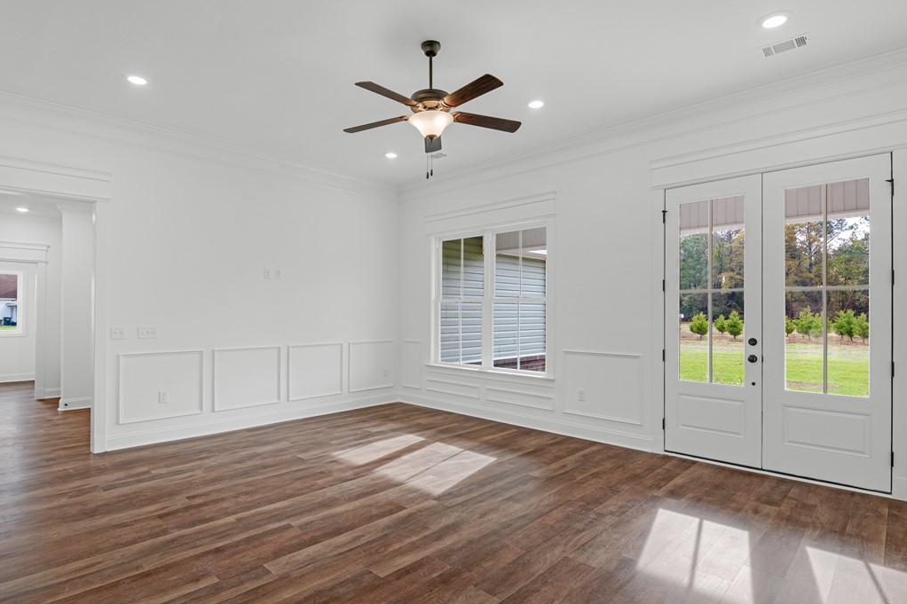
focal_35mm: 18
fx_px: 442
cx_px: 440
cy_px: 304
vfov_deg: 68.8
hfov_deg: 91.5
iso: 250
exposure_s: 1/25
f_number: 7.1
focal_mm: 11
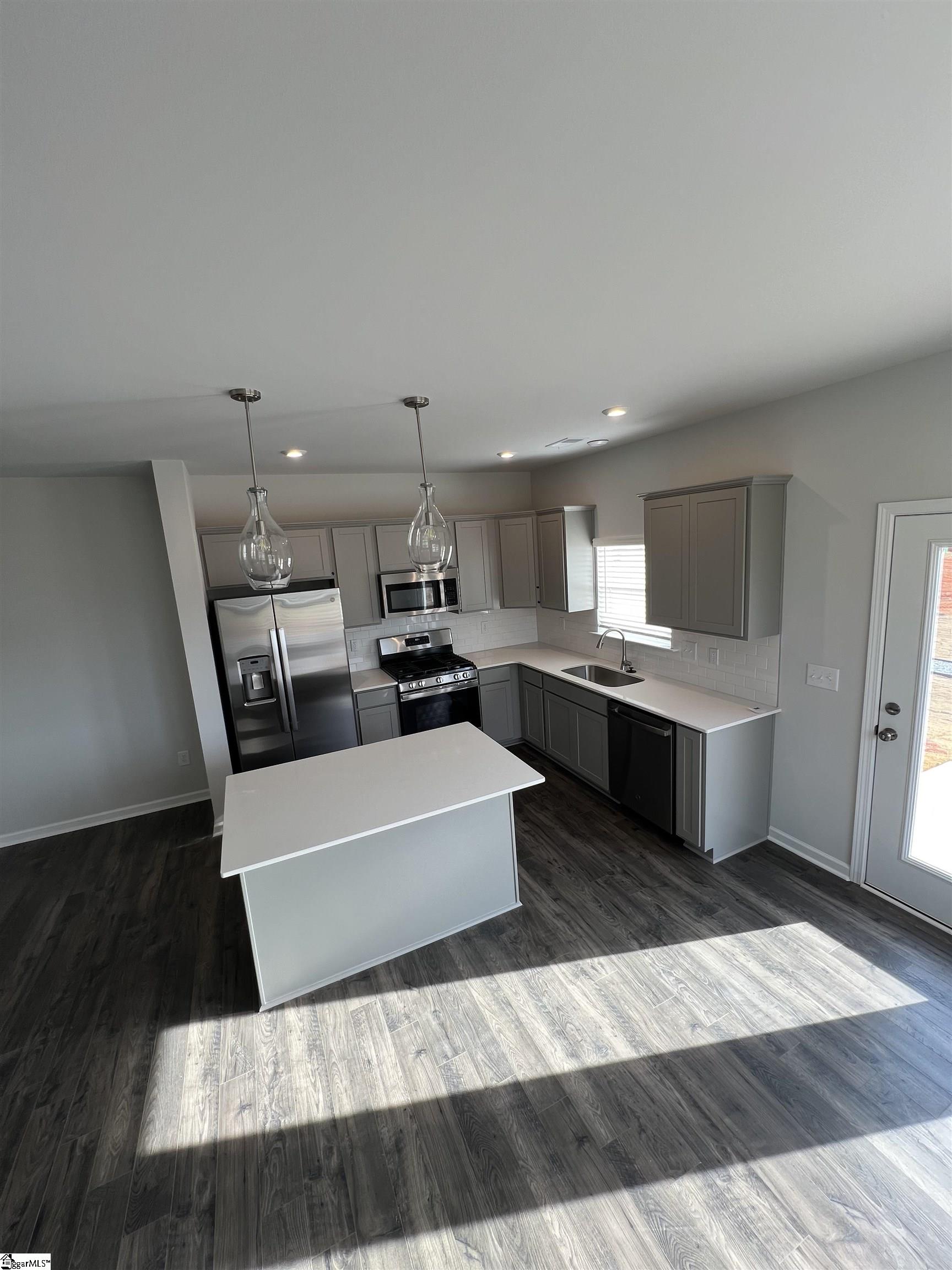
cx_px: 476
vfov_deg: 106.2
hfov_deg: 89.9
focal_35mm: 13
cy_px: 635
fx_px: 477
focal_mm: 1.57
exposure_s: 1/120
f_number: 1.8
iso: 40
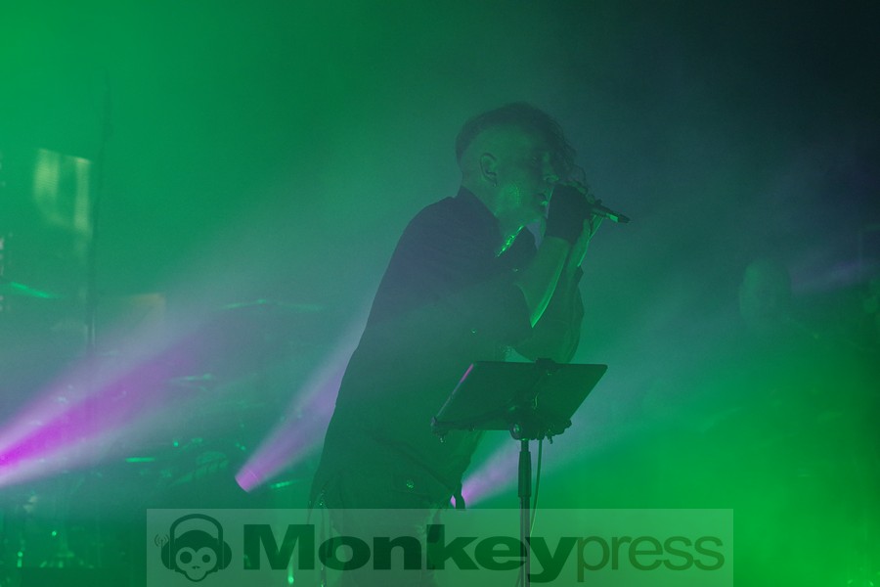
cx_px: 440
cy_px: 294
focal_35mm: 75
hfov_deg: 27.0
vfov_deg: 18.2
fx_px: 1833
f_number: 2.5
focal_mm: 50
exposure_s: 1/1000
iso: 800
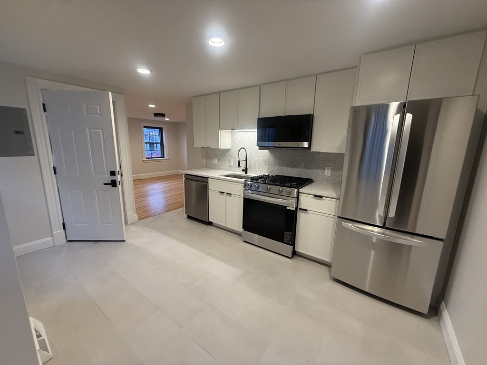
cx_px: 244
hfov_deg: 102.1
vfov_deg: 85.7
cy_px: 182
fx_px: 197
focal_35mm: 14
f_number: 2.2
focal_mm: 2.22
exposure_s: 1/120
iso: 320
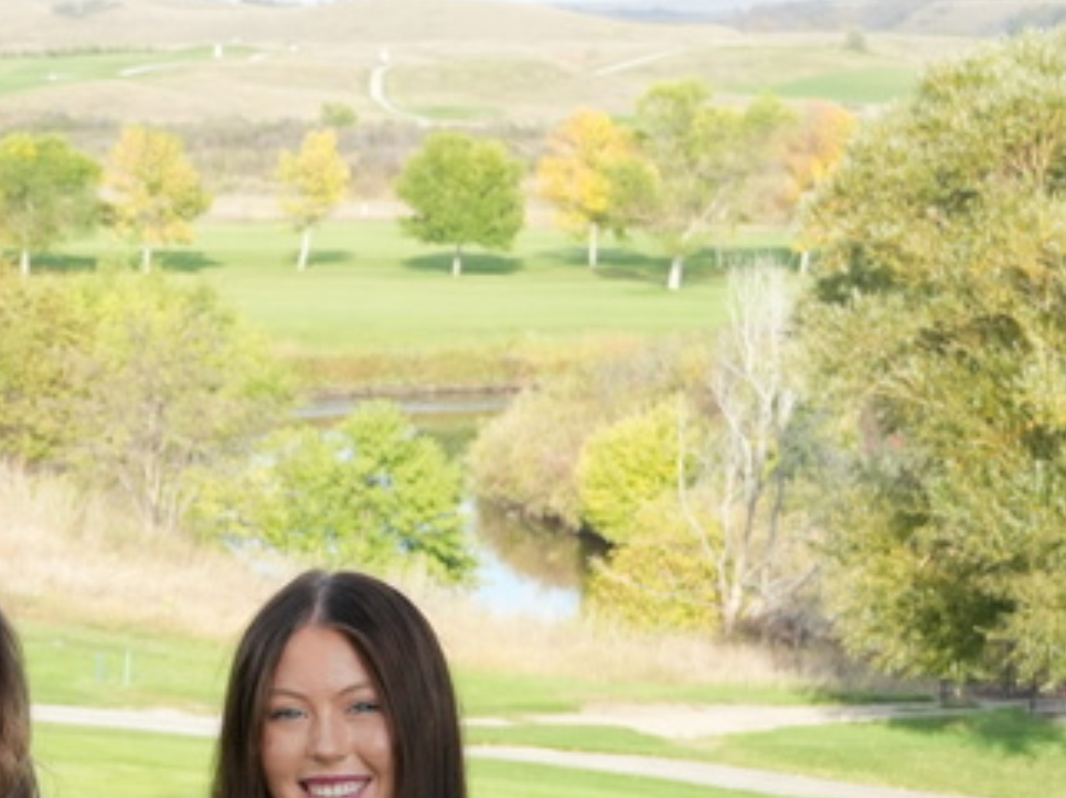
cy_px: 1114
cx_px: -367
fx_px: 4663
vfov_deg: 9.6
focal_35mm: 152
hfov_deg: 12.6
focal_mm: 33
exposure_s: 1/640
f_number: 5.6
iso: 640
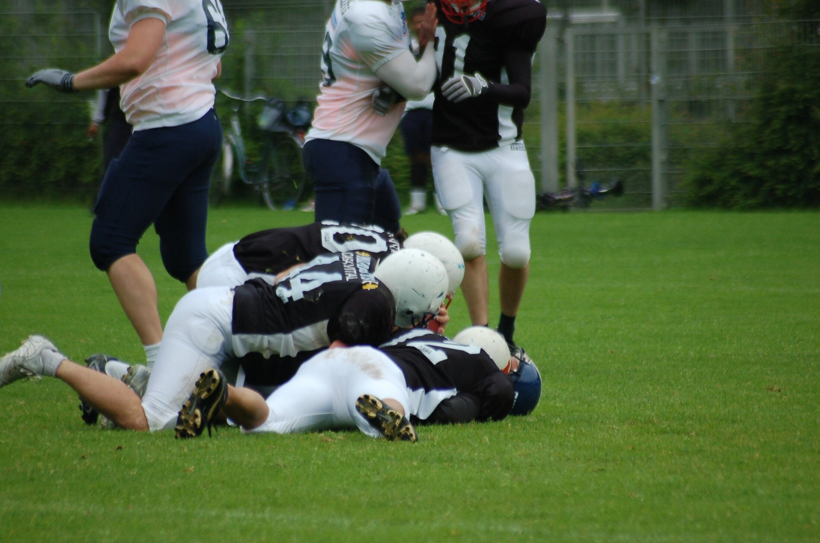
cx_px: 410
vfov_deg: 3.0
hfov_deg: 4.6
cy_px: 272
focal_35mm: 450
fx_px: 10231
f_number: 5.6
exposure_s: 1/500
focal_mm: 300
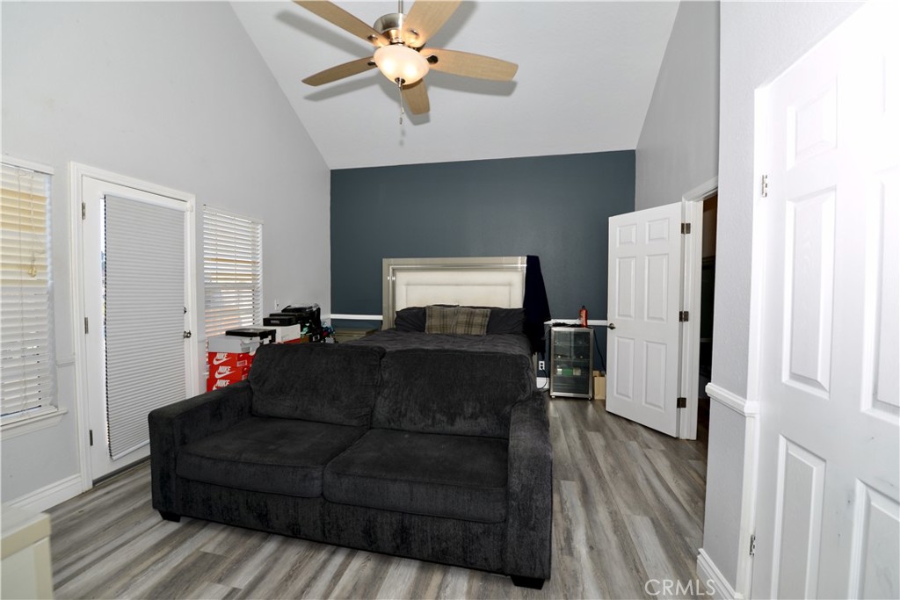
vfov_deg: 81.2
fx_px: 350
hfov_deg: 104.2
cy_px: 300
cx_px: 450
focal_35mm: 14
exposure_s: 1/60
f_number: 5.6
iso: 100
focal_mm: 14
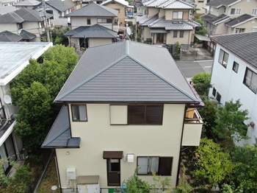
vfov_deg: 42.9
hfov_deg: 55.4
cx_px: 128
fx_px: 245
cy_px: 96
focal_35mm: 33
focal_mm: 5.69
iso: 100
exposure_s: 1/320
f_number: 3.2
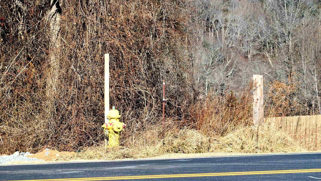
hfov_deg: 18.3
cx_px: 120
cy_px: 123
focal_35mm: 117
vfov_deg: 10.4
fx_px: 993
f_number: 8
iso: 100
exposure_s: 1/250
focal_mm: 55
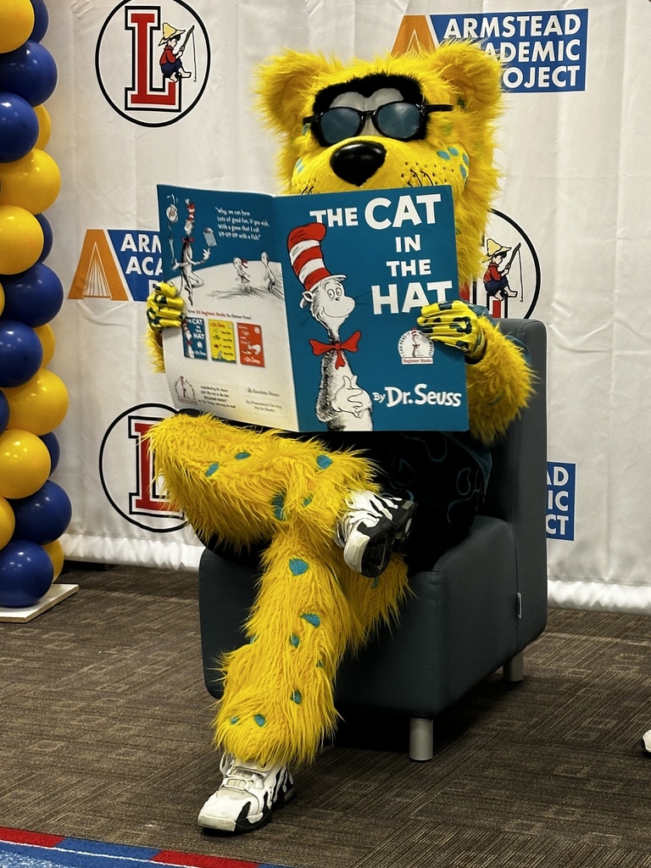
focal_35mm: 48
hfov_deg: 30.3
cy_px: 434
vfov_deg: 39.7
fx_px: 1204
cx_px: 326
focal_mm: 6.86
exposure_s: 1/43
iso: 80
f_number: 1.78
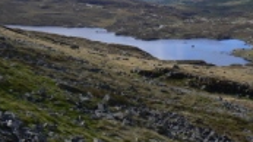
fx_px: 657
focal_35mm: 98
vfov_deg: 12.2
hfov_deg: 21.8
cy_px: 1
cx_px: 156
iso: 80
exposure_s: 1/500
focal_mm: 6
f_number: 6.3
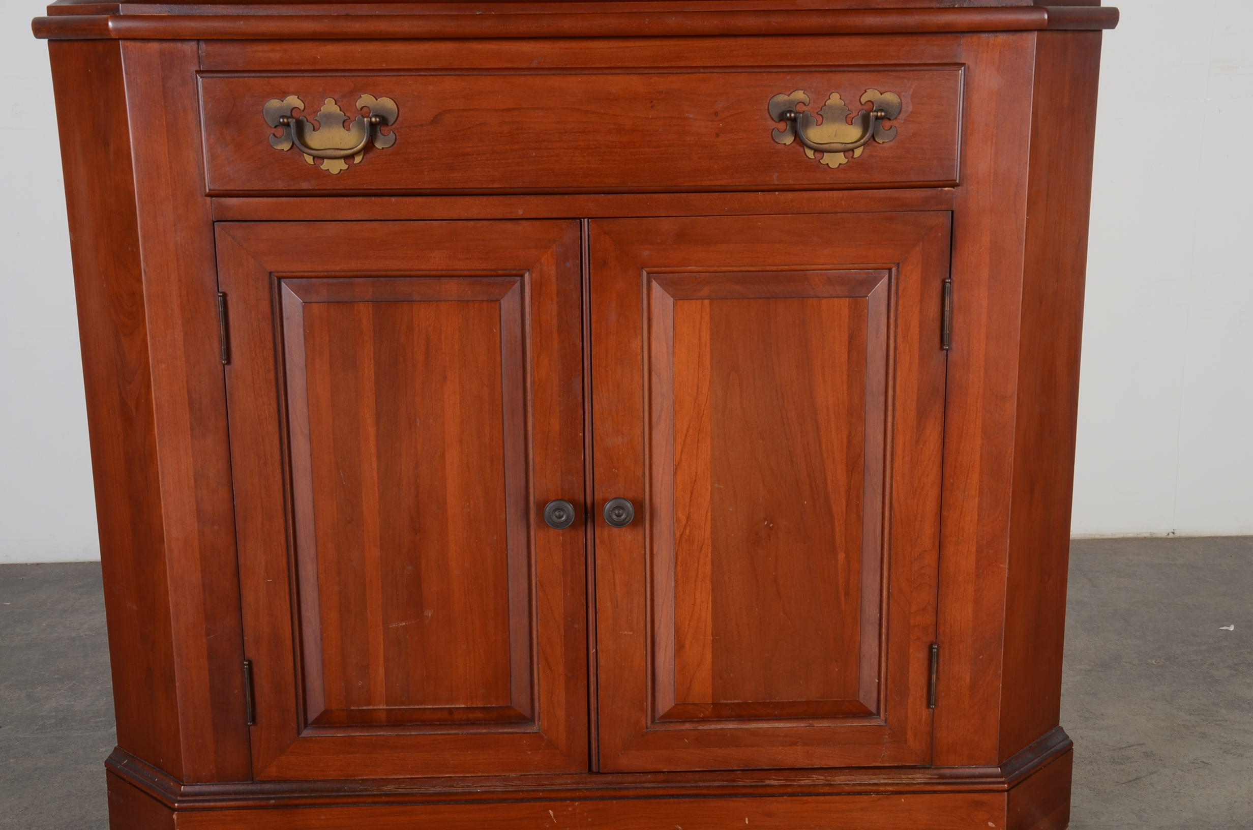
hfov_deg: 43.7
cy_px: 415
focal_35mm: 45
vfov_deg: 29.7
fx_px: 1563
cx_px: 626
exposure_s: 1/160
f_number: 11
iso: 160
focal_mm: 30
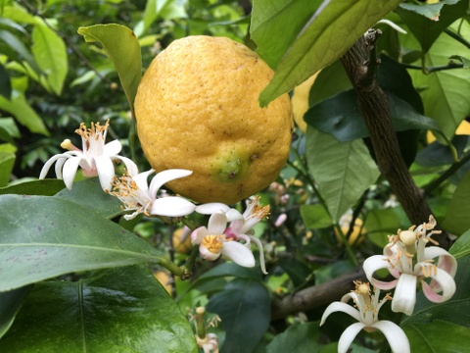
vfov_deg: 48.2
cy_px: 176
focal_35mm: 29
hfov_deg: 61.7
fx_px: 394
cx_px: 235
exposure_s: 1/120
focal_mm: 4.15
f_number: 2.2
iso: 32
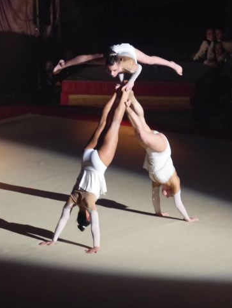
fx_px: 2340
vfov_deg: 7.6
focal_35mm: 262
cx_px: 115
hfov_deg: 5.7
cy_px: 156
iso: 800
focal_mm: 45.7
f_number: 2.8
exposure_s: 1/30
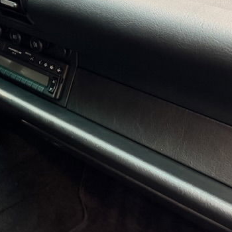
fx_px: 470
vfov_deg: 27.7
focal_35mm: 62
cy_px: 97
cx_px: 50
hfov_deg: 27.2
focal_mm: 6.76
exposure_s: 1/33
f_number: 1.78
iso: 640
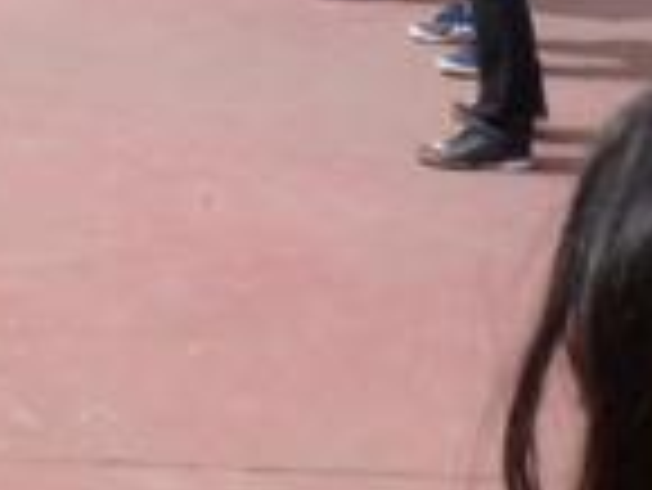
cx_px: -207
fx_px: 2243
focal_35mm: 119
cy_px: -580
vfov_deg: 11.0
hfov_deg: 15.7
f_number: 5.6
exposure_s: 1/320
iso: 100
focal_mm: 4.8
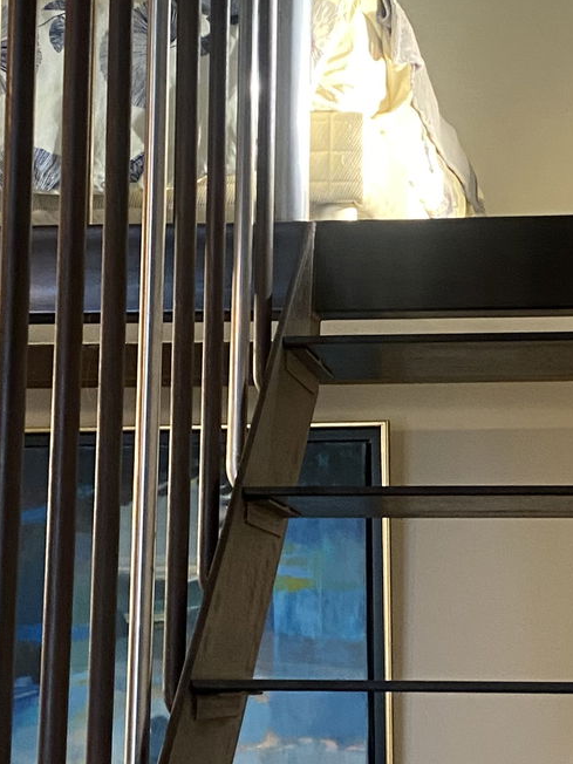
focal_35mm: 85
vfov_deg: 23.0
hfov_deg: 17.3
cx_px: 401
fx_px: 1876
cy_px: 383
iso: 320
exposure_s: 1/50
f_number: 1.8
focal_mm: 4.25
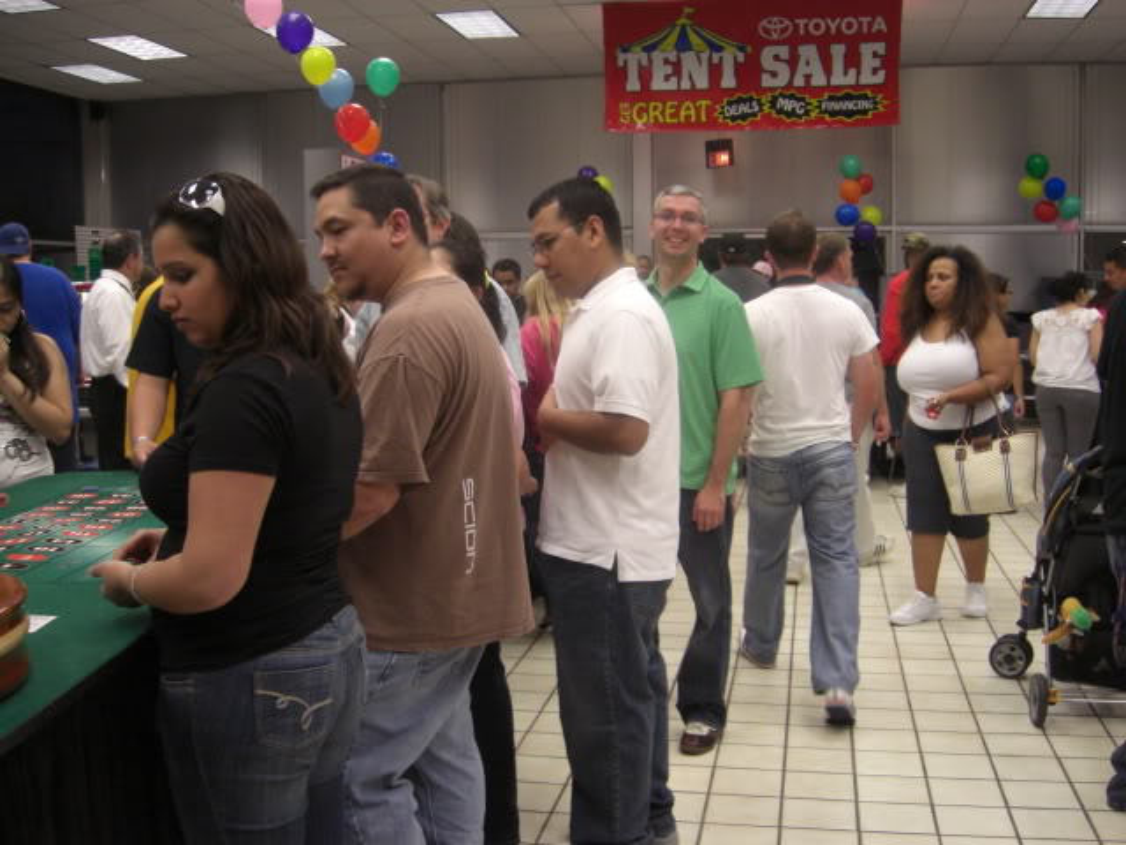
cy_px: 422
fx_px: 1236
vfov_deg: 37.7
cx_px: 563
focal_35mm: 38
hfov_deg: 49.0
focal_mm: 7.9
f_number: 2.8
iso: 400
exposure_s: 1/100
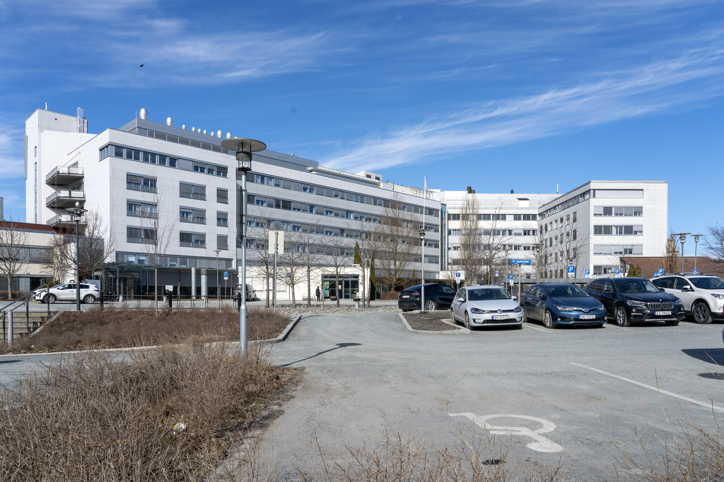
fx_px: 483
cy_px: 241
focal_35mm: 24
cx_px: 362
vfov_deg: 53.1
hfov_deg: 73.7
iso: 100
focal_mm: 24
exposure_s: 1/250
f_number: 10
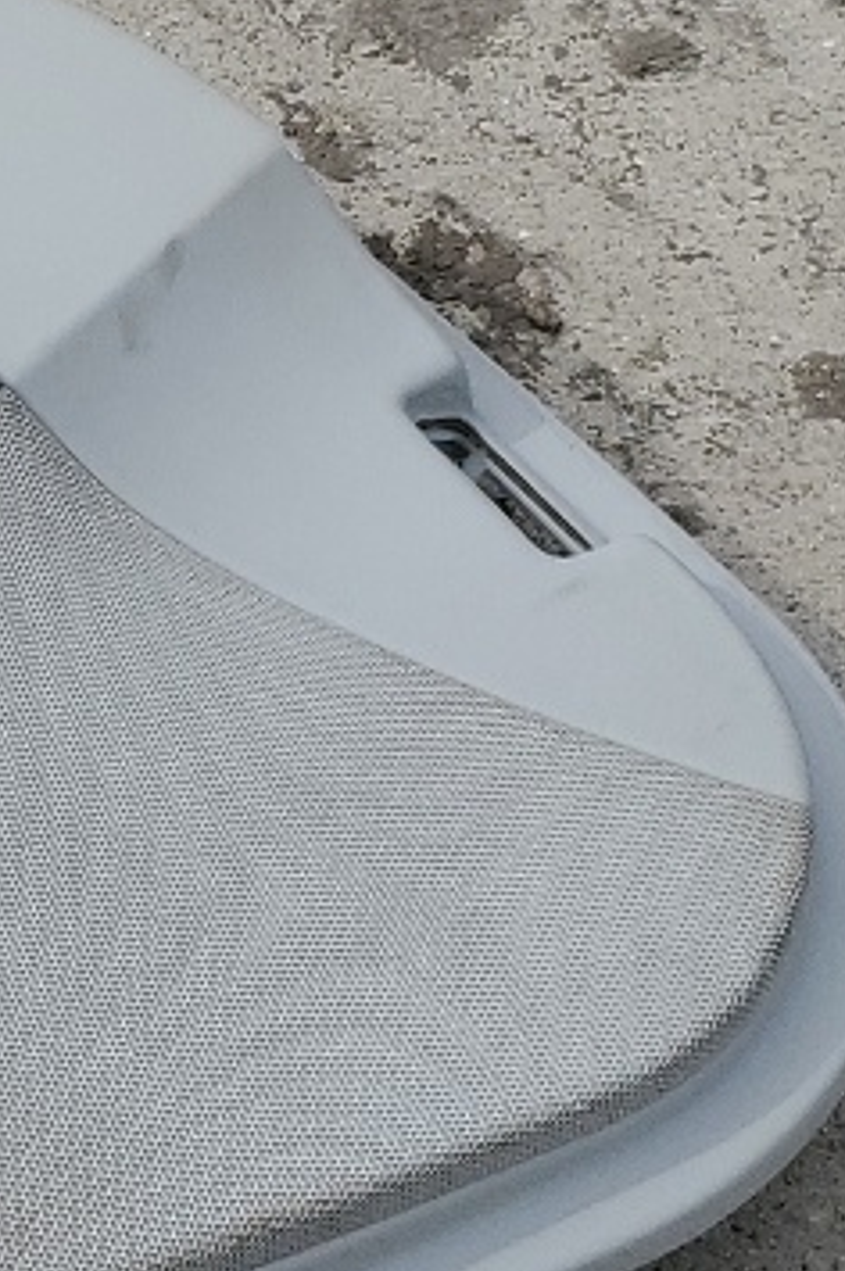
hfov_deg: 10.7
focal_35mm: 122
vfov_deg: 16.8
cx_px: -555
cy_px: 555
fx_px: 4303
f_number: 1.5
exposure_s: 1/3333
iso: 50
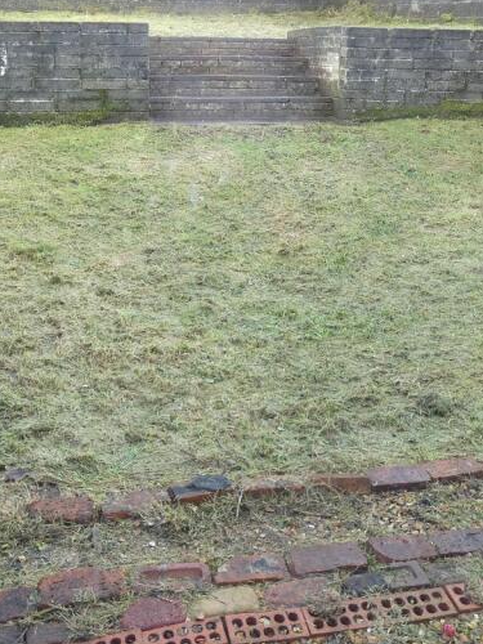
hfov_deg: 33.6
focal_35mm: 43
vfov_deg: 43.2
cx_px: 243
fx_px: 800
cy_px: 213
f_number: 2.9
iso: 125
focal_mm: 3.8
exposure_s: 1/60
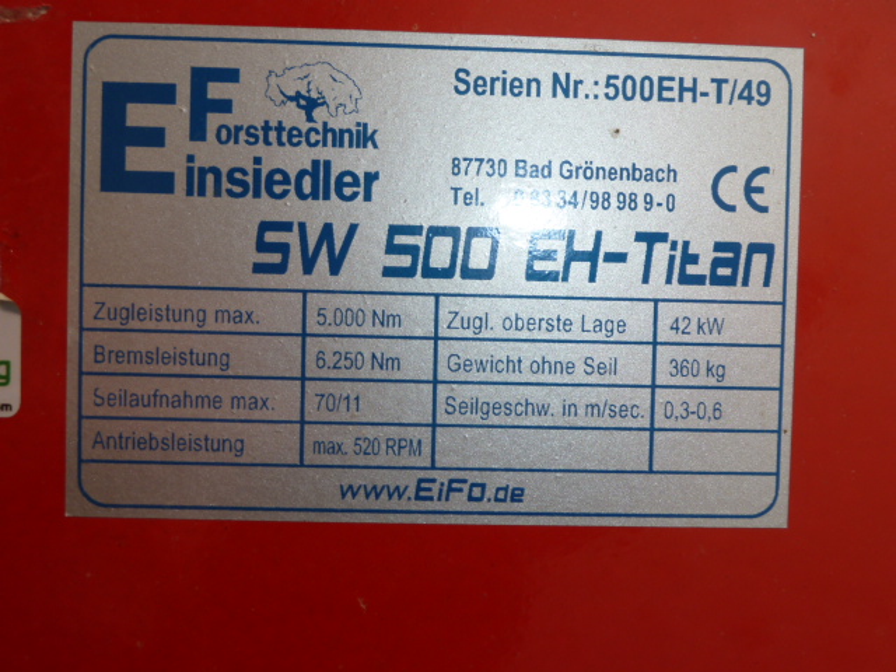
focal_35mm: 40
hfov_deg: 46.8
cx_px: 448
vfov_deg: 36.0
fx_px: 1035
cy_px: 336
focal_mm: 6.5
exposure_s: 1/30
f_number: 3.6
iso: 80
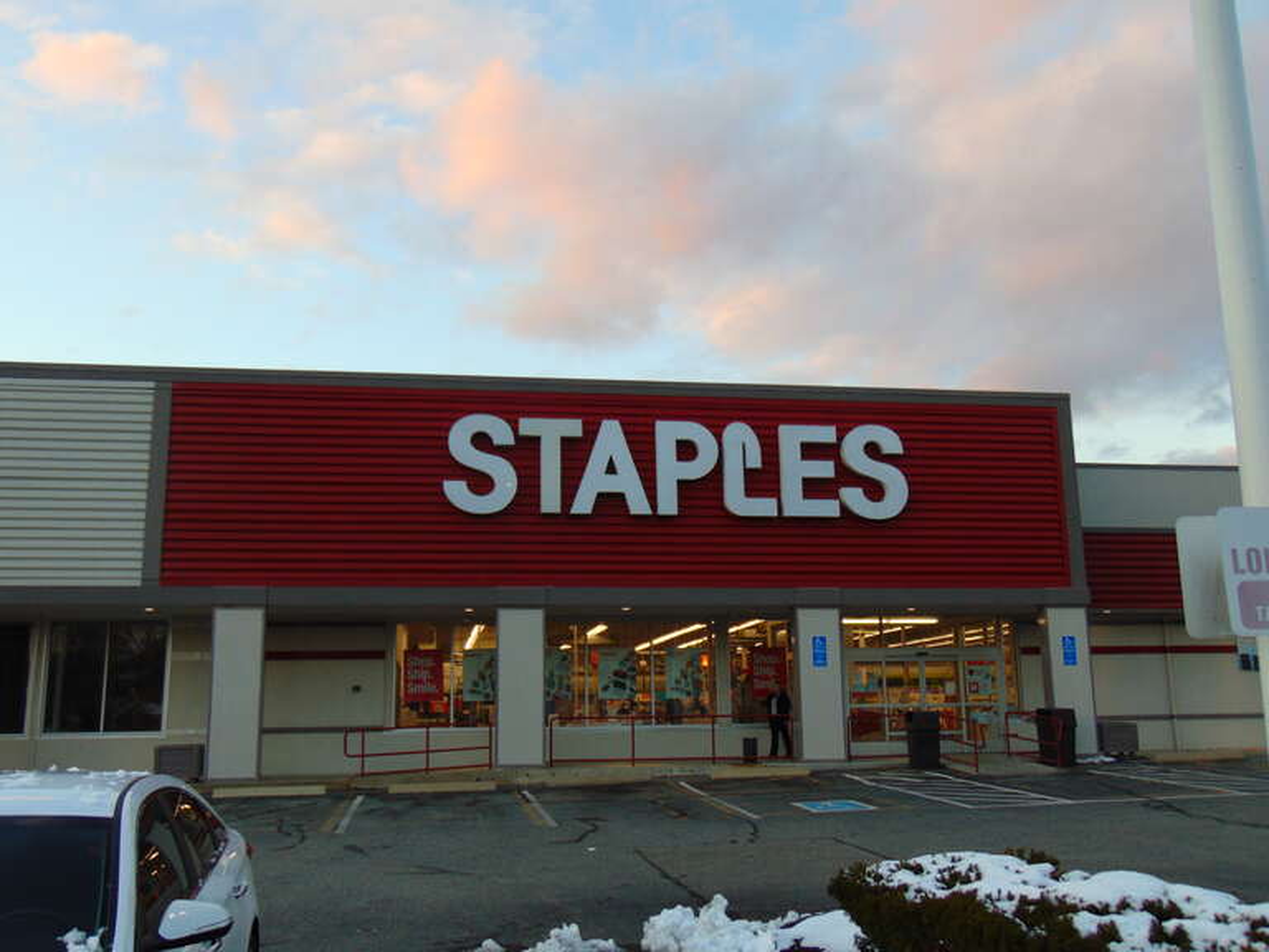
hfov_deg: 55.4
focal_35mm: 33
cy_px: 476
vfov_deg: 42.9
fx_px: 1210
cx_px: 634
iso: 80
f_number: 3.2
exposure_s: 1/100
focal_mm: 5.8
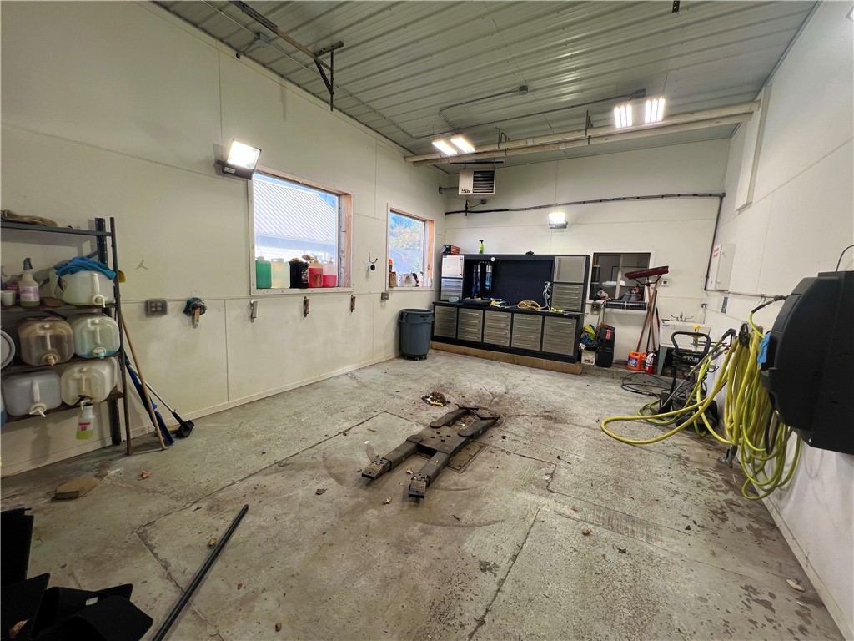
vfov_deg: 89.9
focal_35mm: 13
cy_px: 320
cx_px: 427
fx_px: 321
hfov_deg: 106.2
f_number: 1.8
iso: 32
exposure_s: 1/131
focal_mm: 1.57
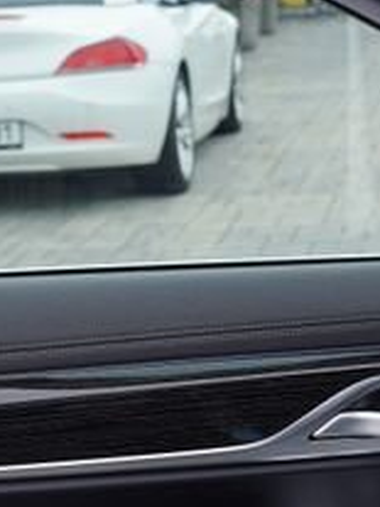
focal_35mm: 114
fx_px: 1670
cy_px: 393
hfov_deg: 12.9
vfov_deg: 17.2
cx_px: 27
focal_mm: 24
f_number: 4.5
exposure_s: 1/80
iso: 100
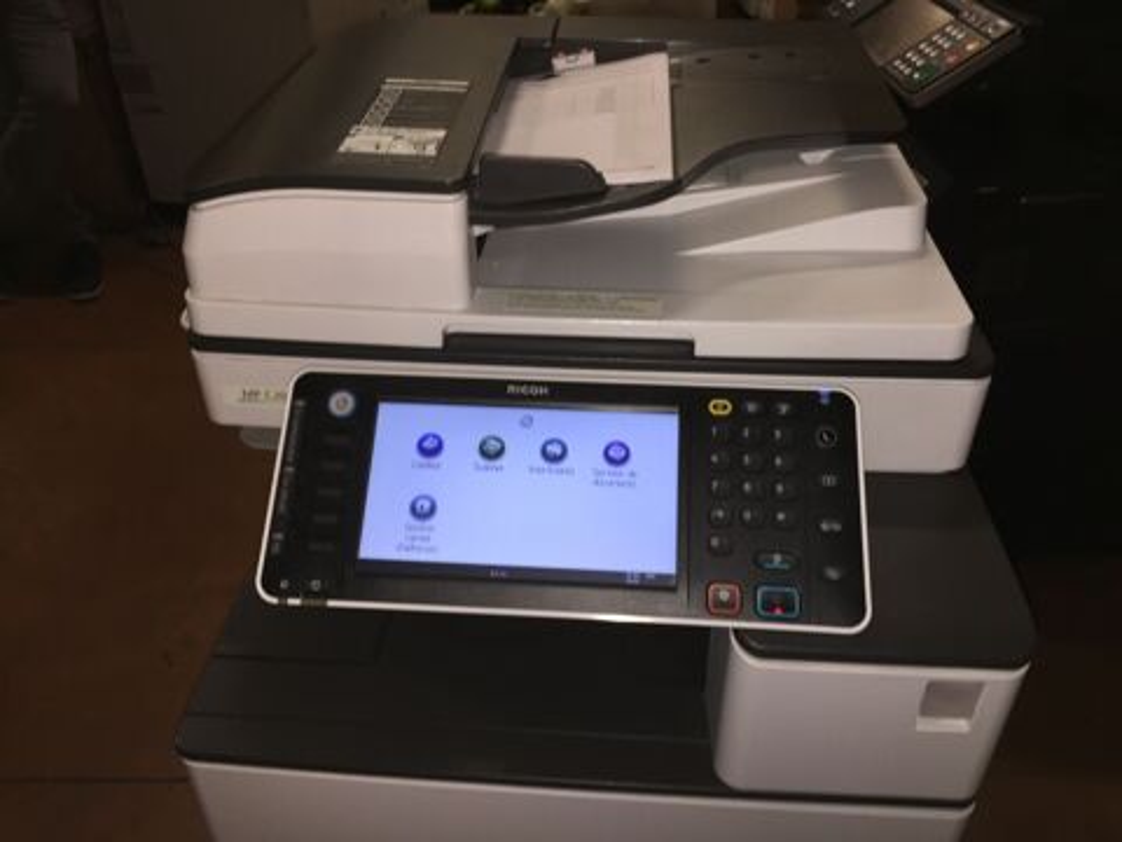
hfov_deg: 61.7
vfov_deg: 48.2
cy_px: 421
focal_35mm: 29
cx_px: 561
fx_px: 940
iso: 50
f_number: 2.2
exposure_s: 1/33
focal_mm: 4.15
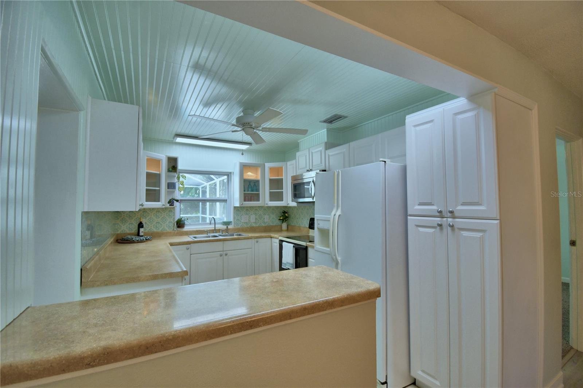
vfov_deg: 77.3
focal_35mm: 15
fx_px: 243
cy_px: 194
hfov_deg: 100.4
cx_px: 292
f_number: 4.5
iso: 280
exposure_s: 1/125
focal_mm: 10
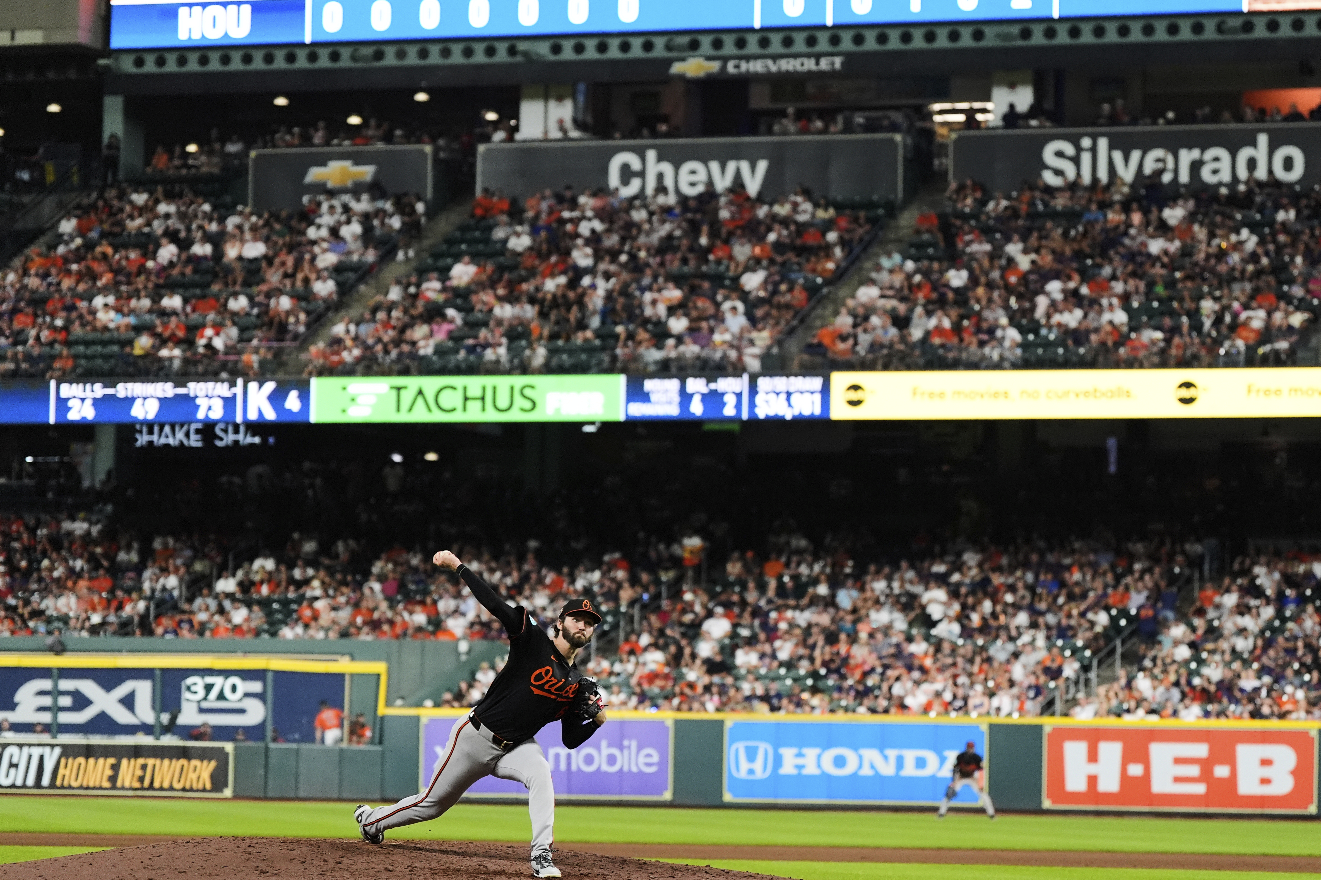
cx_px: 759
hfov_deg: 14.0
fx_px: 5393
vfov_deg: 9.3
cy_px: 390
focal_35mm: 147
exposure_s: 1/2500
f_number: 2.8
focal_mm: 116
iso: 3200
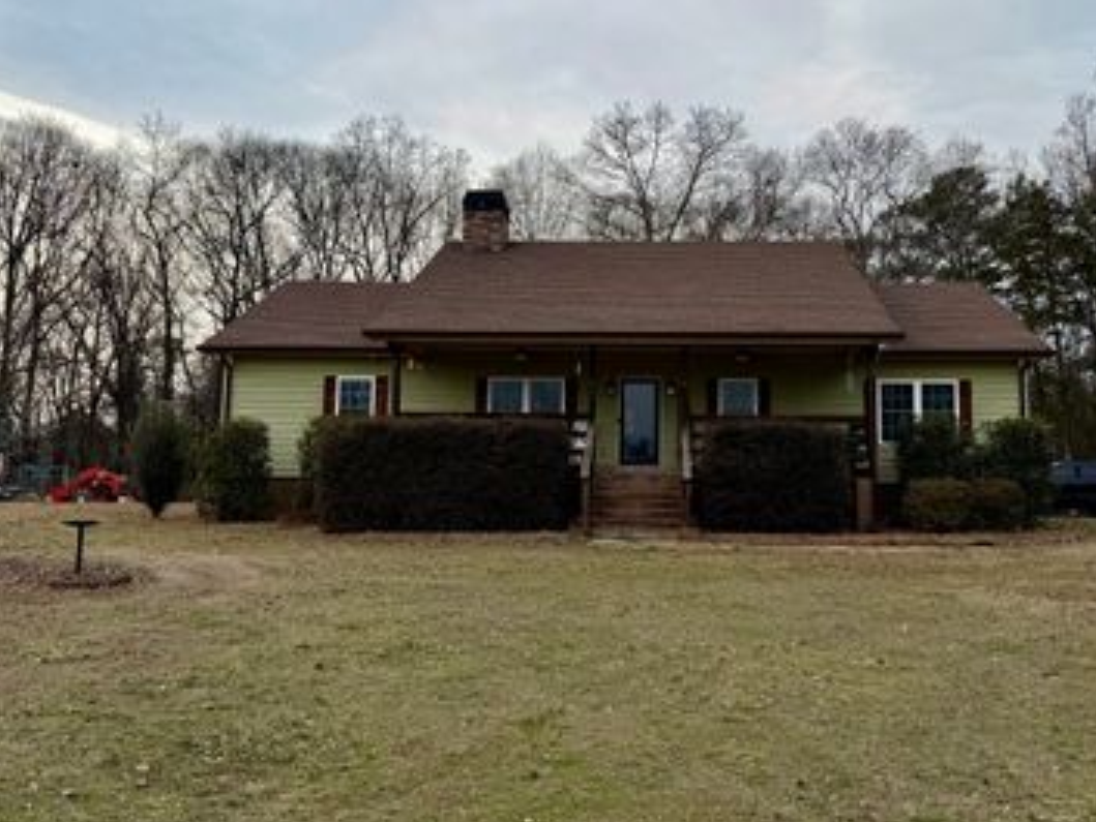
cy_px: 380
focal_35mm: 34
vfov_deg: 41.8
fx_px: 1077
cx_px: 618
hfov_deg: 53.8
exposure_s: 1/1770
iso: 80
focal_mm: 6.76
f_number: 1.78
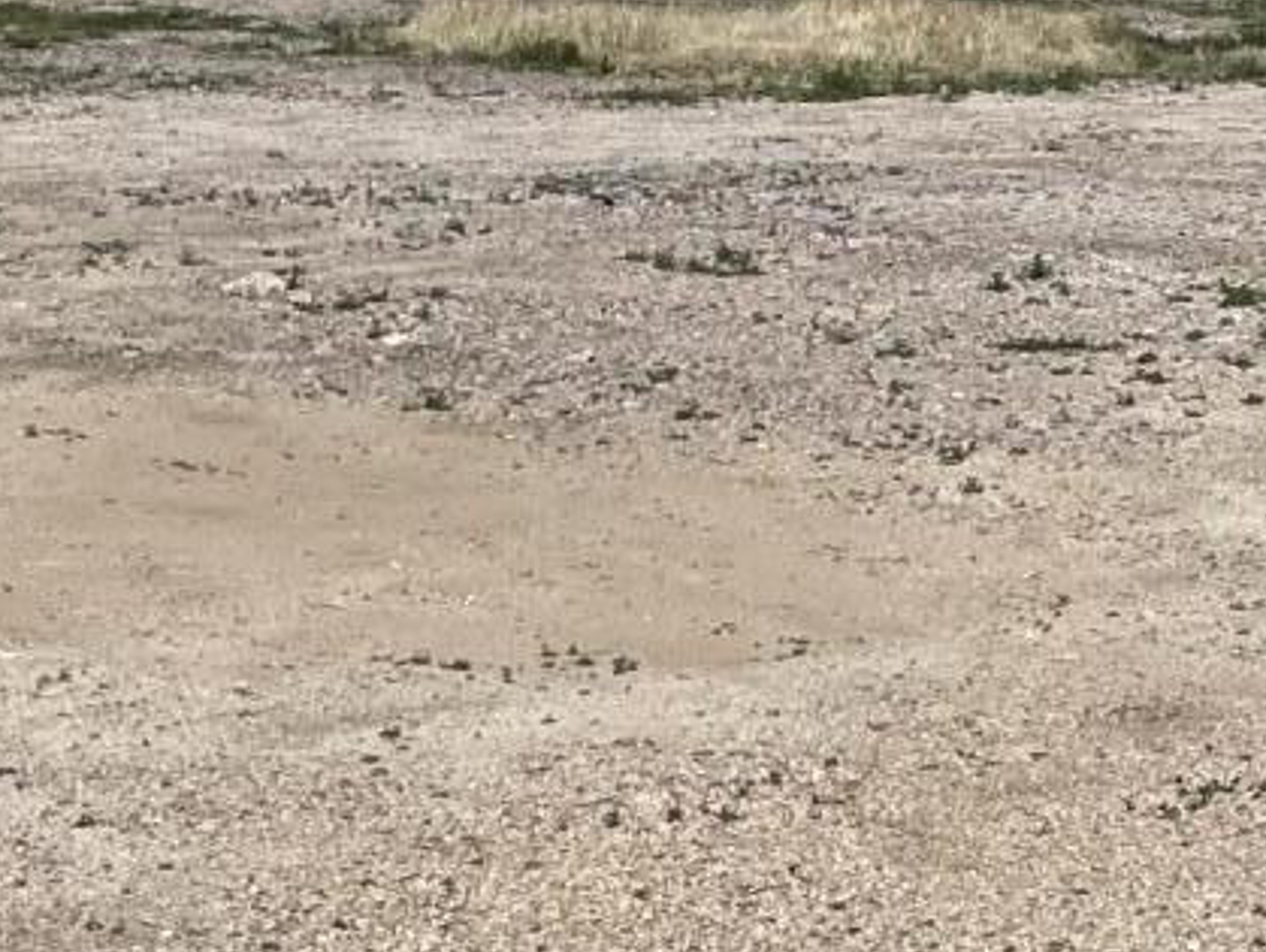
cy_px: 103
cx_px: 1556
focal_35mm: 124
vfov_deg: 11.9
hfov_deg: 15.3
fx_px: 4539
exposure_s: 1/6135
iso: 32
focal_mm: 4.2
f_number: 1.6
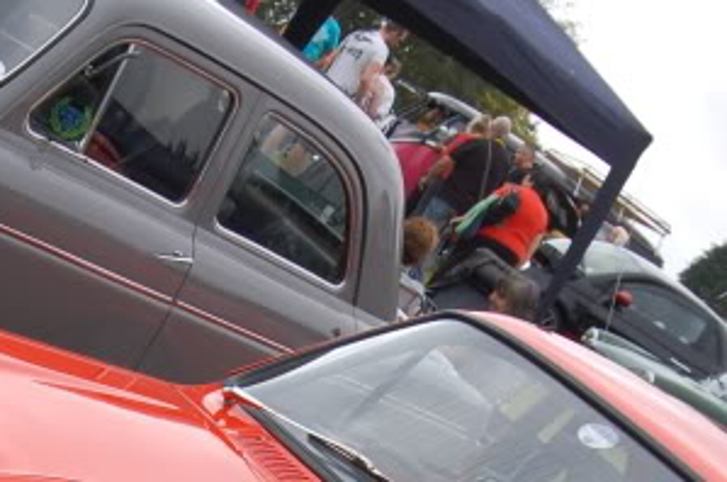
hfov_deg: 22.0
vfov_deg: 14.2
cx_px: 222
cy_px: 622
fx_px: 1861
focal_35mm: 92
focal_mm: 23
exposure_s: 1/250
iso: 200
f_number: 8
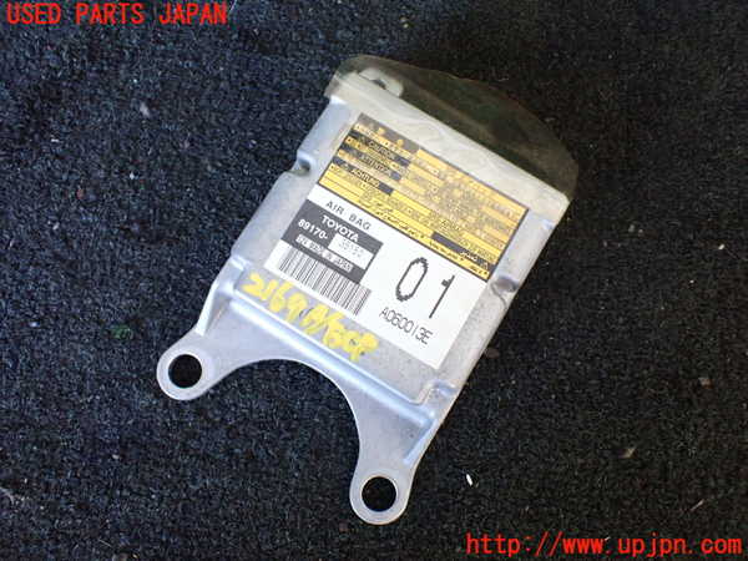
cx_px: 374
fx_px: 648
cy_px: 280
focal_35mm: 30
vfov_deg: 46.8
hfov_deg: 60.0
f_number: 2.3
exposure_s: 1/100
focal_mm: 5.4
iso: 800
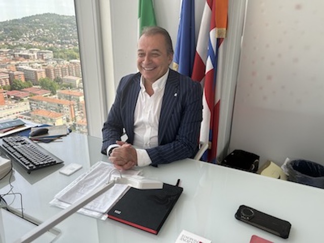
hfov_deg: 67.3
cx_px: 162
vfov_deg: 53.1
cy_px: 122
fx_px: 243
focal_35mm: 26
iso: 50
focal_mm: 5.7
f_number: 1.5
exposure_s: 1/421
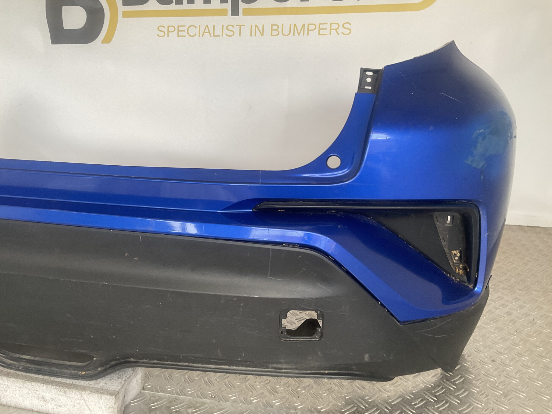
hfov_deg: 61.7
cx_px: 276
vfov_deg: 48.2
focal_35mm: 29
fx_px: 462
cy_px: 207
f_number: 1.8
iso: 50
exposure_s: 1/50
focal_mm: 3
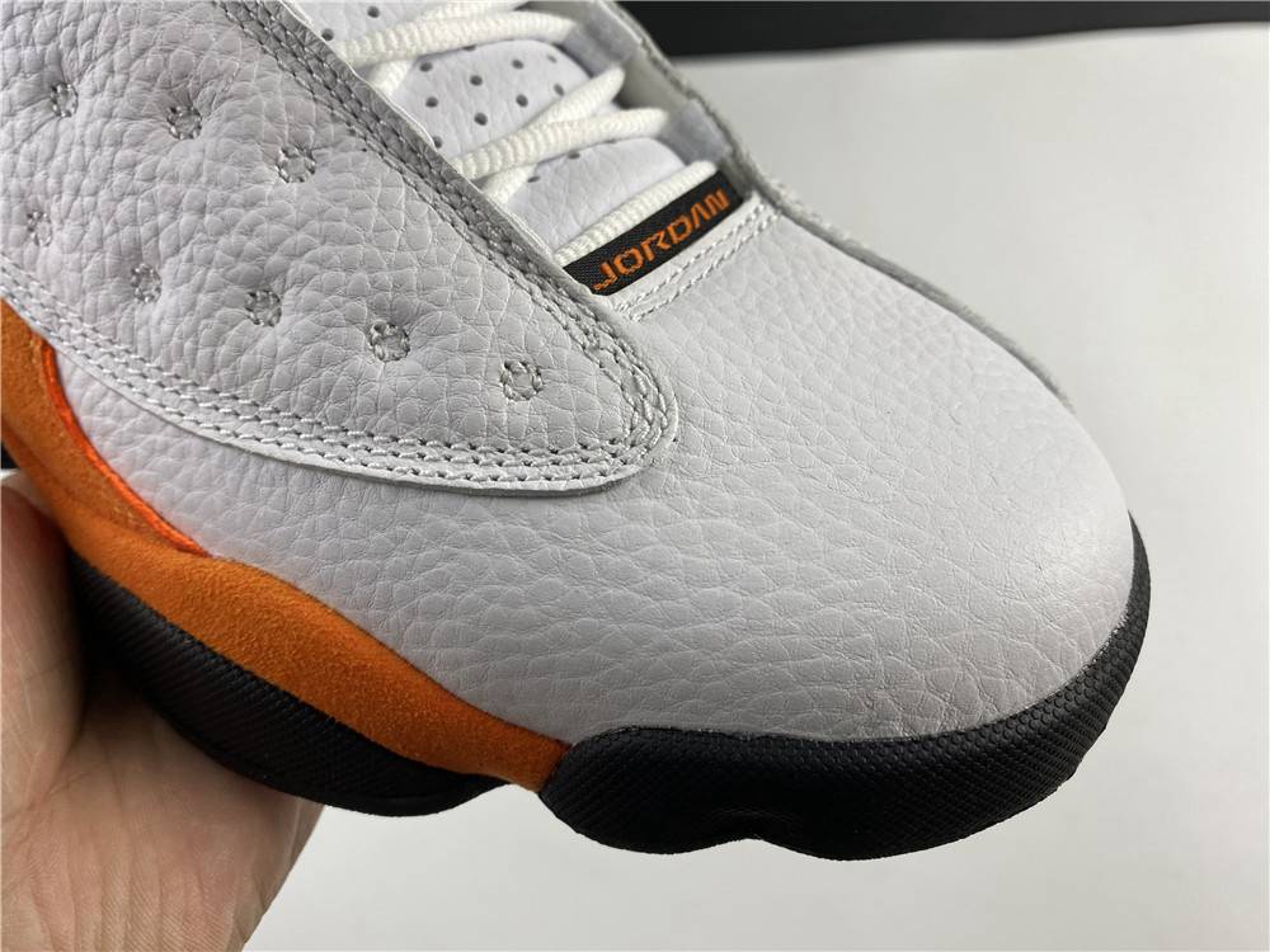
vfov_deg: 53.1
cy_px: 476
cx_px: 635
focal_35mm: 26
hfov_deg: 67.3
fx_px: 954
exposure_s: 1/100
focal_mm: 4.25
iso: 40
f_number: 1.8
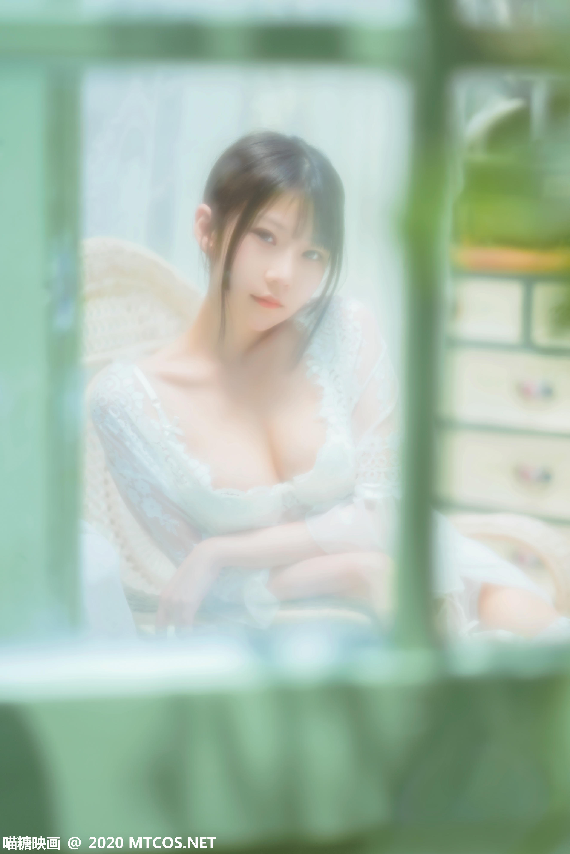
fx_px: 2018
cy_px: 427
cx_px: 285
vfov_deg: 23.9
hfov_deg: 16.1
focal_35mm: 85
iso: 100
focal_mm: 85
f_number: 1.4
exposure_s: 1/2000
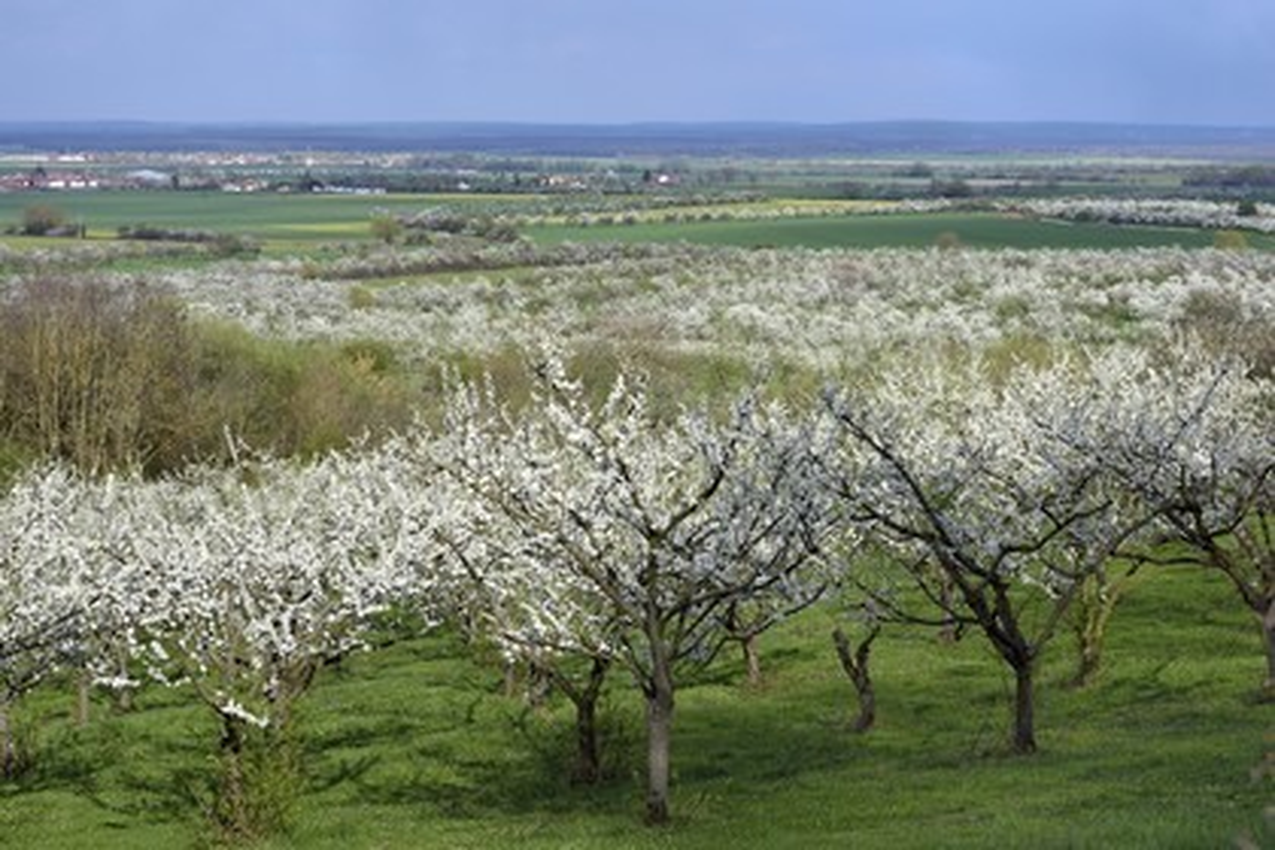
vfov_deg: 19.5
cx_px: 638
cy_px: 425
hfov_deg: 28.8
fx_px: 2479
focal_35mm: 70
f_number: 10
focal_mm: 70
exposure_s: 1/400
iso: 200
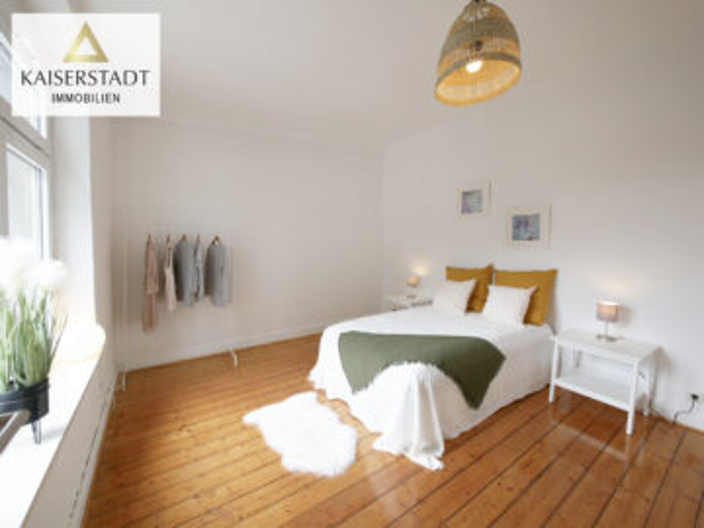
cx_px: 352
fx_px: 529
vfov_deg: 53.1
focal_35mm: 26
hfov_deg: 67.3
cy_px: 264
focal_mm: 4.2
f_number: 1.8
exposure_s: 1/122
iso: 32
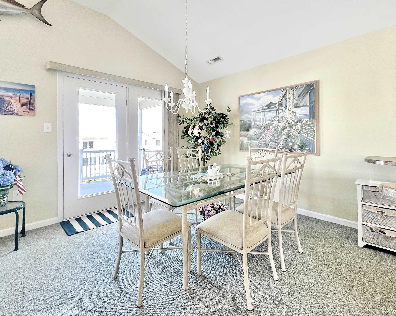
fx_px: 164
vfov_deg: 88.0
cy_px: 157
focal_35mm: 14
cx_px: 197
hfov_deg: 100.7
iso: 125
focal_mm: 1.57
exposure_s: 1/120
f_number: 1.8
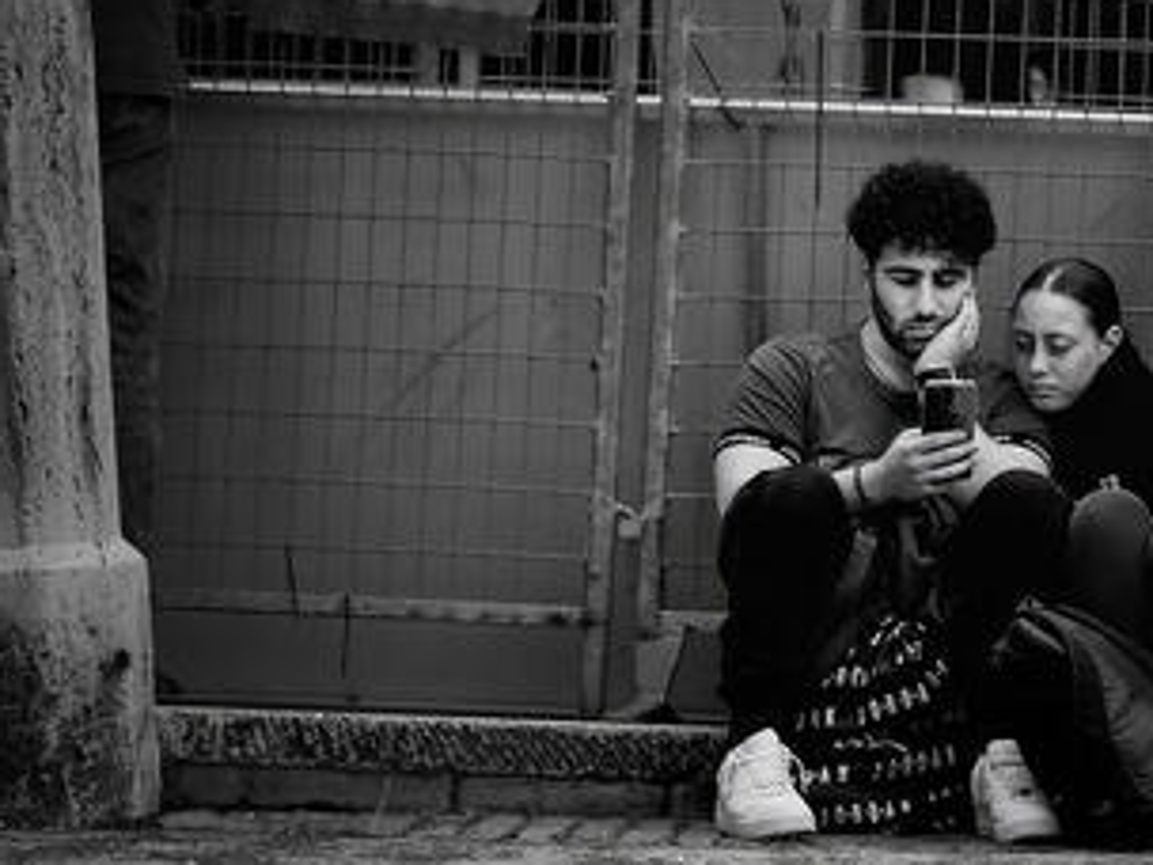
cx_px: 937
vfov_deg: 4.8
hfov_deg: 6.4
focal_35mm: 311
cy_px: 588
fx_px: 10359
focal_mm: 60.29
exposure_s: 1/125
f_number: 5.6
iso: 64
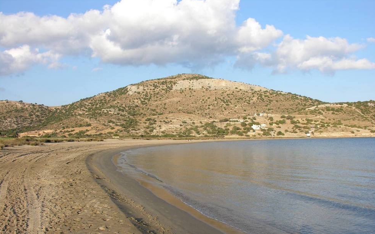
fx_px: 388
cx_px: 191
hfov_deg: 51.5
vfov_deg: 33.5
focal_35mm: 38
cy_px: 143
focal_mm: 8.9
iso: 50
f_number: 4.5
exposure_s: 1/253
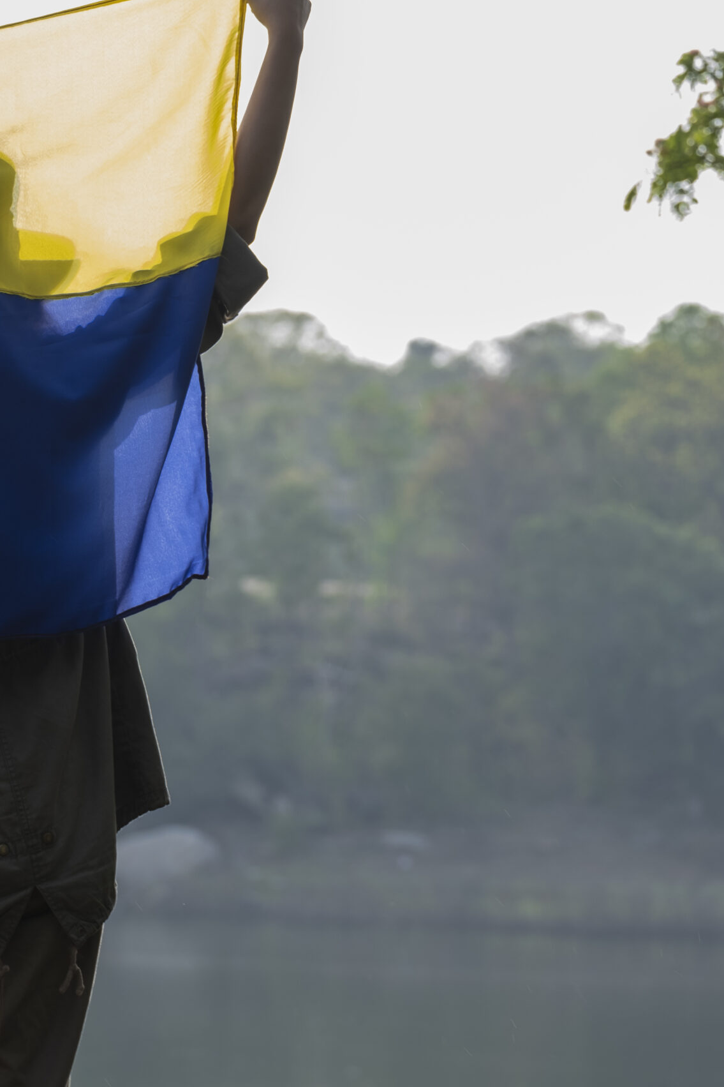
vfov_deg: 9.6
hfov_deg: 6.4
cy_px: 544
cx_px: 36
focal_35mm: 215
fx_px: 6487
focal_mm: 95.4
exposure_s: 1/110
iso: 125
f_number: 5.4
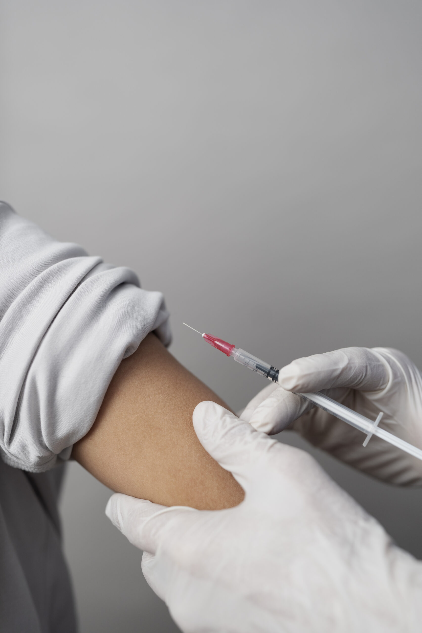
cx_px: 211
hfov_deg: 37.9
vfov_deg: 54.4
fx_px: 615
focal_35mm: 35
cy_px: 316
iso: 320
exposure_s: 1/200
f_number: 2.2
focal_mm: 35
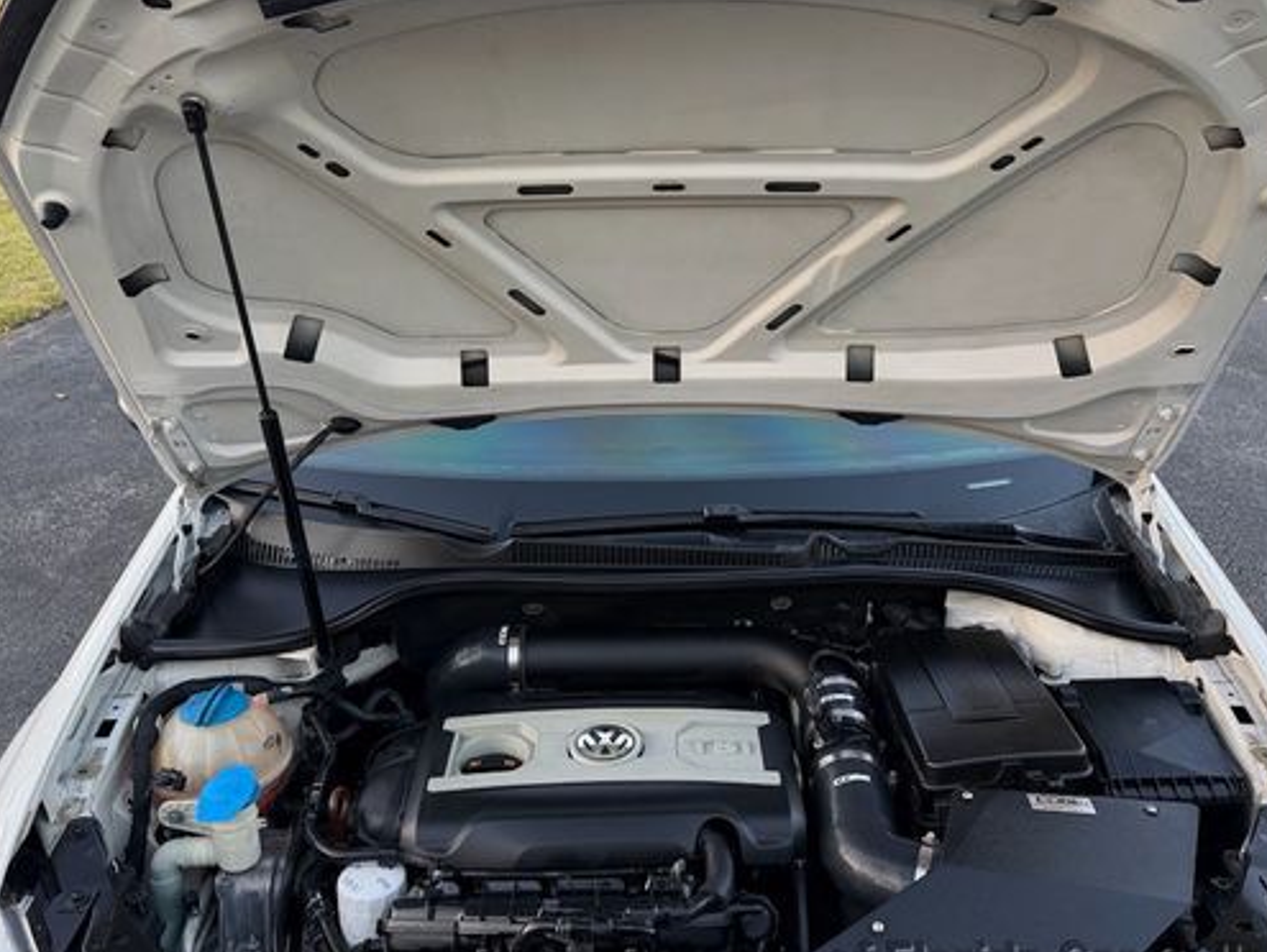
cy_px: 402
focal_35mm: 31
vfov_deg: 45.3
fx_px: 1135
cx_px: 645
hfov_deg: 58.3
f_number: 1.78
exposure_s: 1/257
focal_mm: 6.76
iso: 200
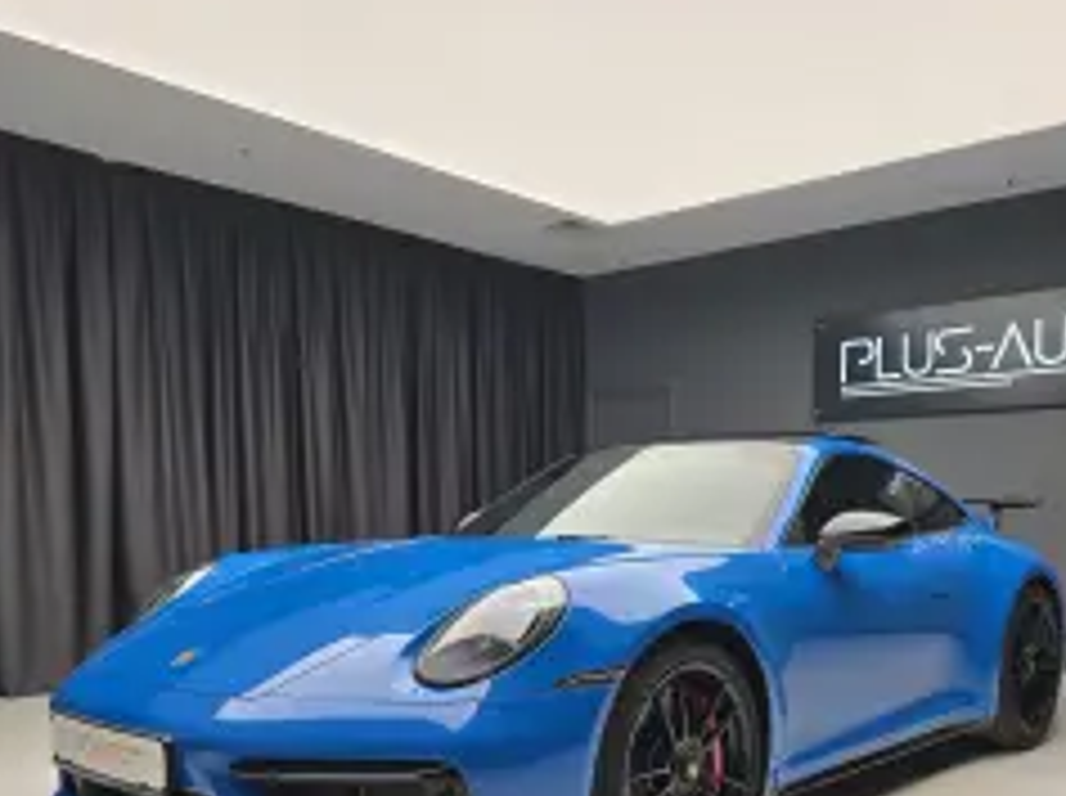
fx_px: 1076
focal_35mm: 35
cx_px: 607
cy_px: 567
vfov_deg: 39.8
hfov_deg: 52.5
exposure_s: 1/180
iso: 80
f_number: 1.7
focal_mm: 6.3
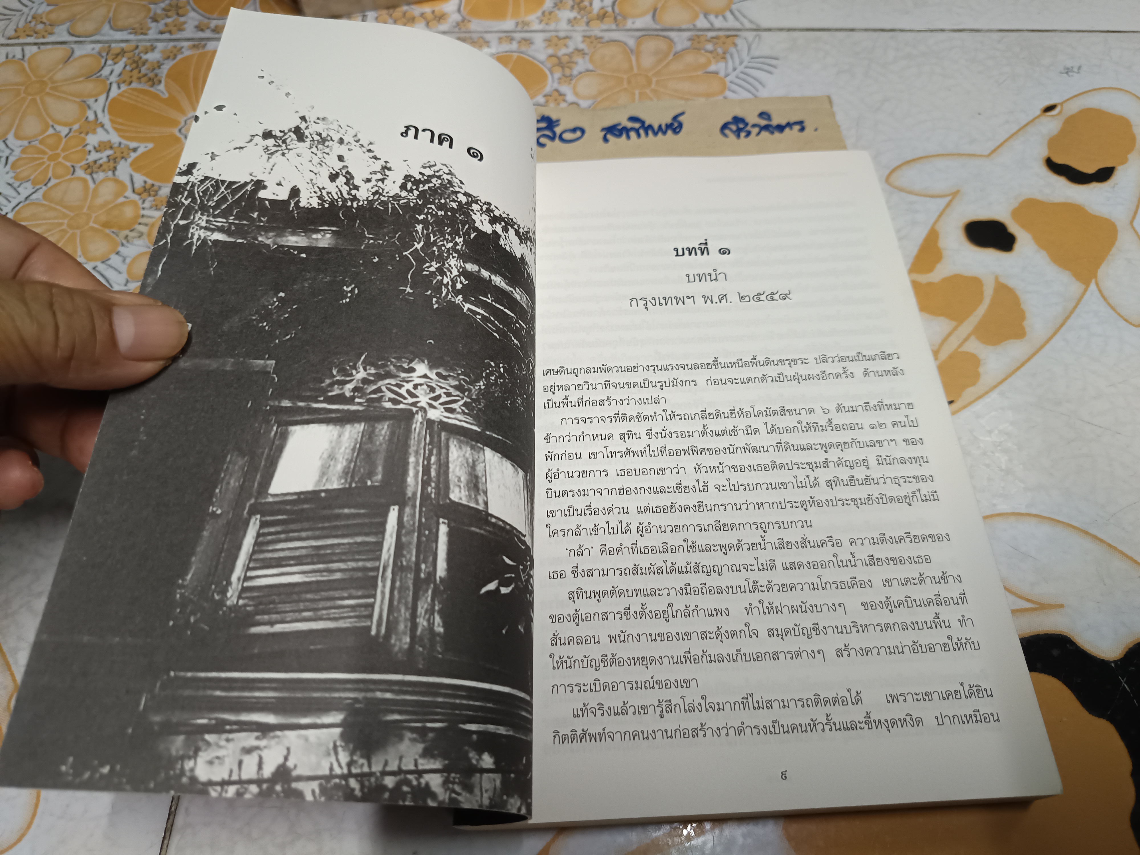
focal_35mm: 24
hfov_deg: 71.6
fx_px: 790
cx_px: 570
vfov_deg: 56.8
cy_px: 428
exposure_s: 1/33.3
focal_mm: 5.31
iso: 916
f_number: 1.7
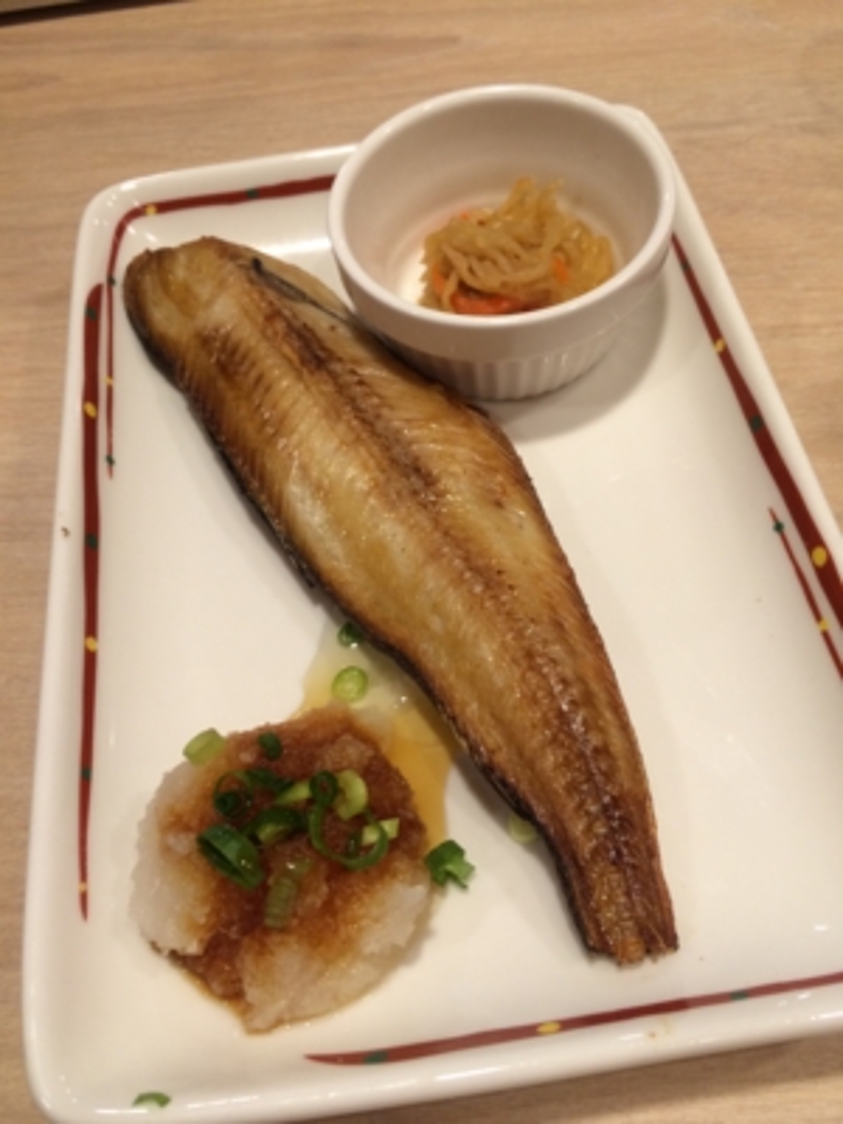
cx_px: 422
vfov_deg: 60.0
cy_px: 562
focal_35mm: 30
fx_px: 974
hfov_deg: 46.8
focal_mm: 4.12
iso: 64
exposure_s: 1/33
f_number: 2.2
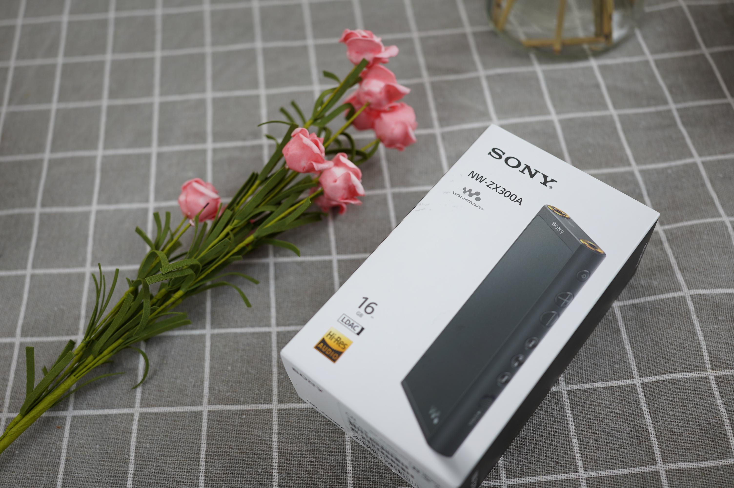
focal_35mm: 35
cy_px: 244
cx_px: 367
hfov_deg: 54.5
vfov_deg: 37.8
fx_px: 713
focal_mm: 35
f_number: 3.2
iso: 100
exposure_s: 1/50
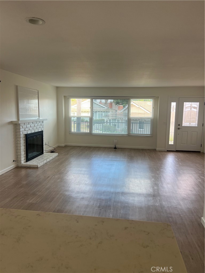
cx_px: 102
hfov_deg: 53.1
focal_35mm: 26
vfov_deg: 67.3
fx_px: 205
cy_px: 136
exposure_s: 1/125
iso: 100
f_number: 1.5
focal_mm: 5.7
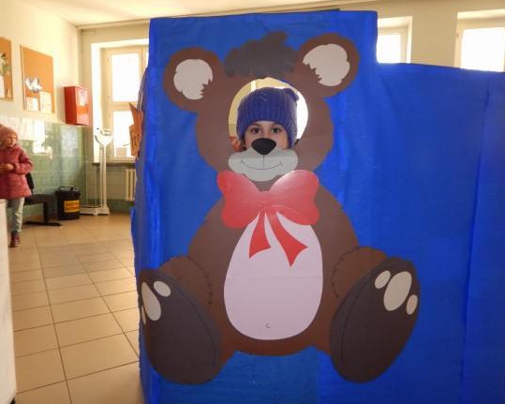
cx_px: 237
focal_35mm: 25
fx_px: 374
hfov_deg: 68.0
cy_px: 202
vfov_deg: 56.8
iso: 200
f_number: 3
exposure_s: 1/30
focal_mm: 4
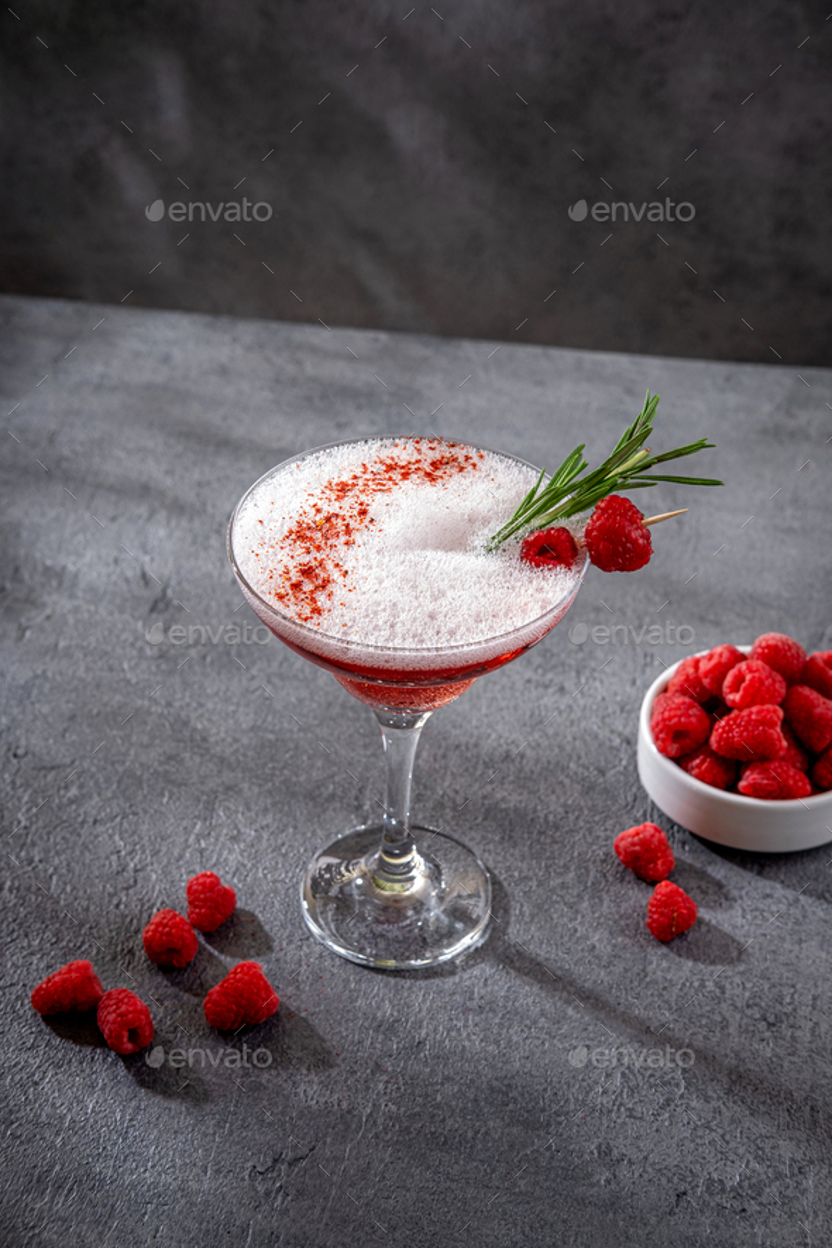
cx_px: 416
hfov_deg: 25.5
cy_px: 624
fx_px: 1837
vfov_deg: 37.5
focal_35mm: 53
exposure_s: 1/180
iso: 100
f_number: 5.6
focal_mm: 35
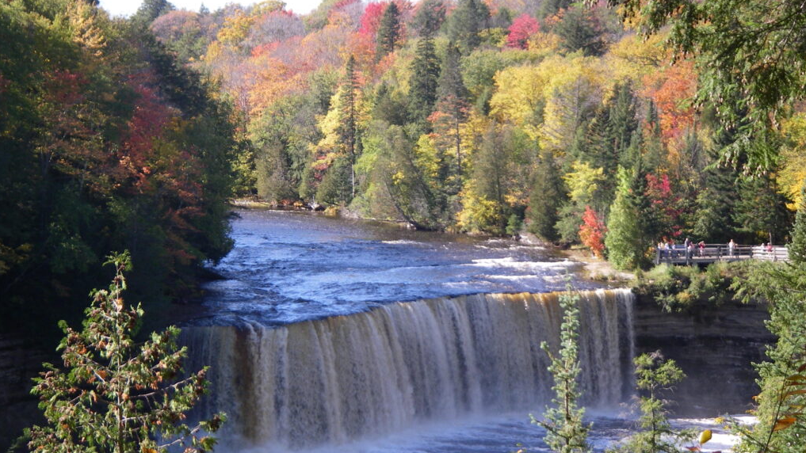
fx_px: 2671
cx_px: 403
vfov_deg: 9.7
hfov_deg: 17.2
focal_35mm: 125
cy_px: 269
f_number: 4
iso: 80
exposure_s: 1/160
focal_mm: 18.9
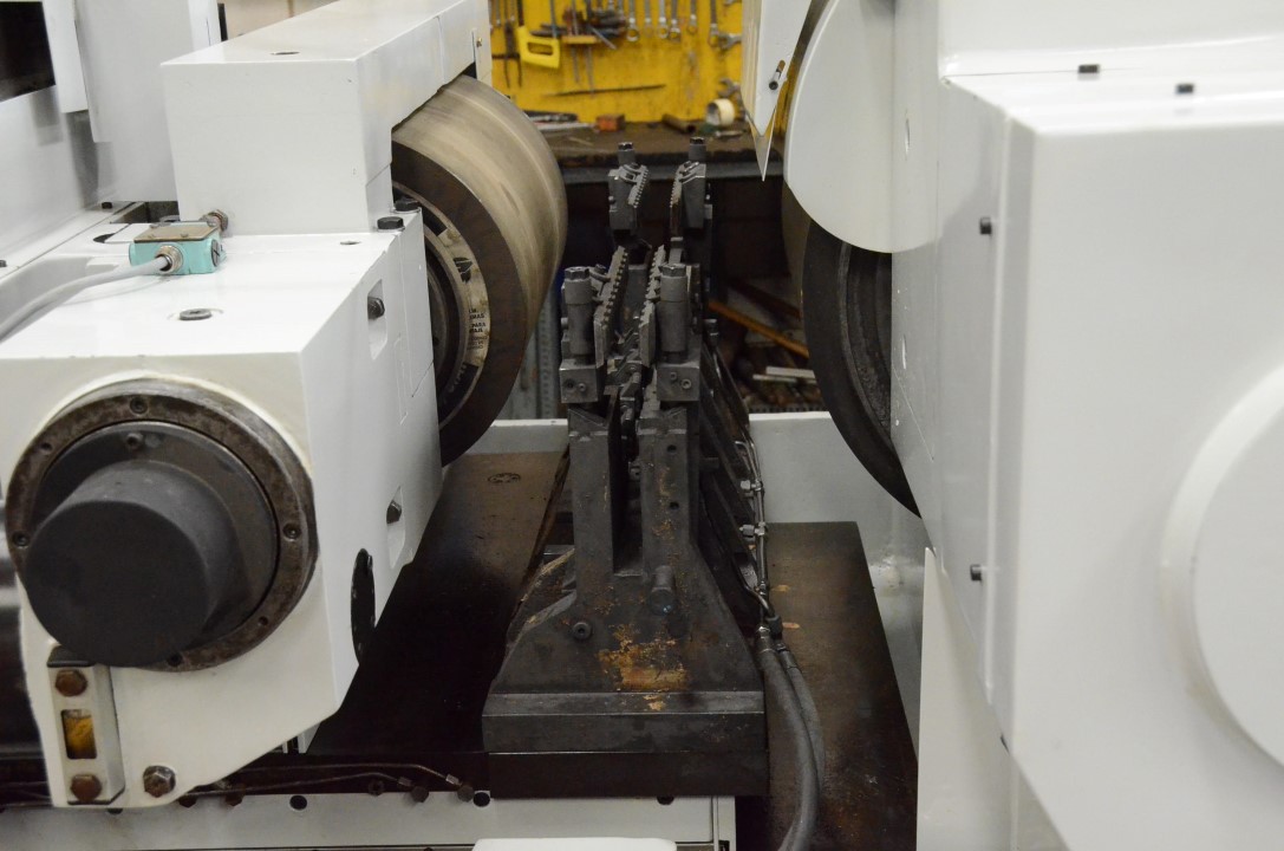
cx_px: 642
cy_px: 426
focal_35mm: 48
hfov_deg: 41.2
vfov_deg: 28.0
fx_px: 1708
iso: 6400
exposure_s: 1/200
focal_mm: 32
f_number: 7.1
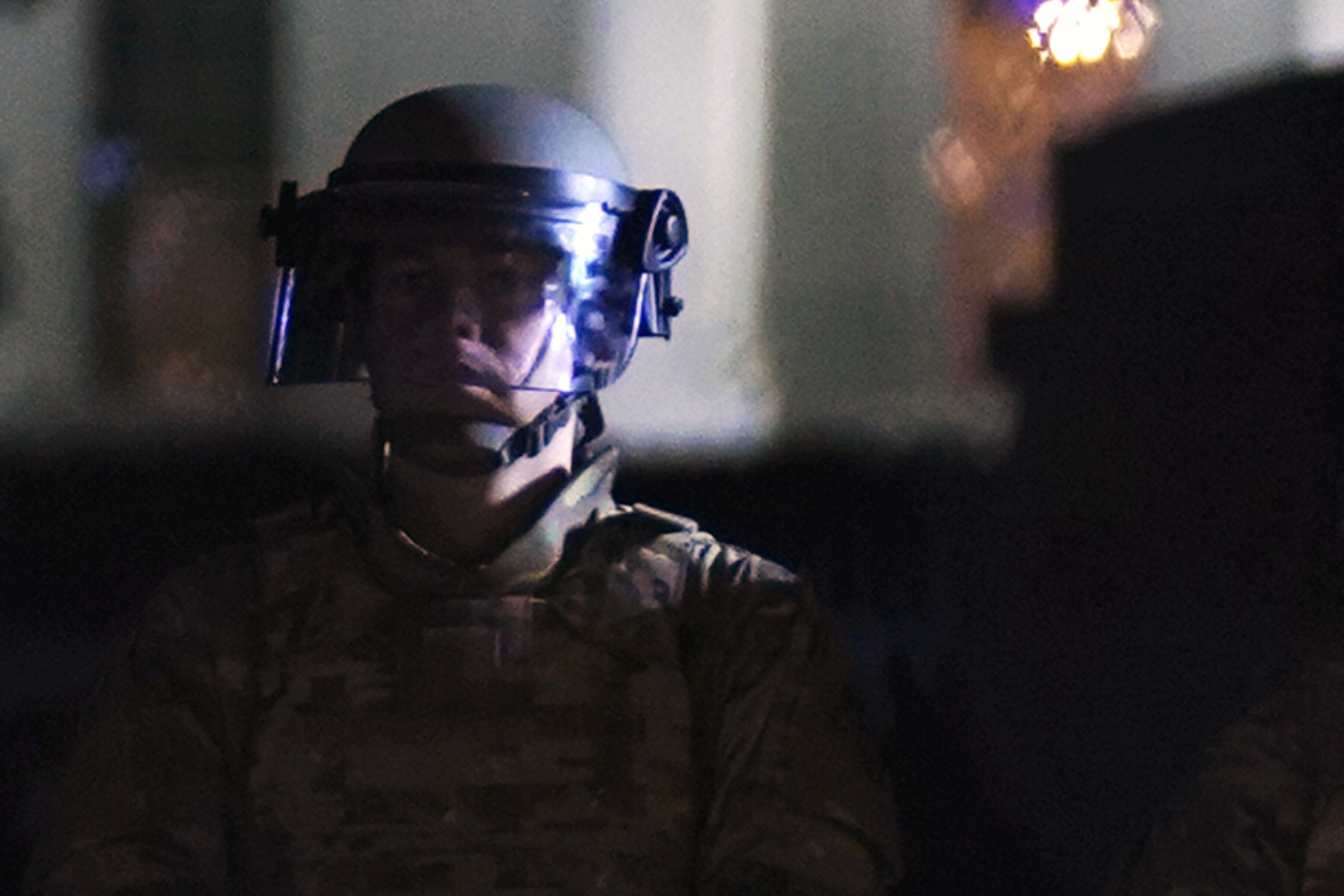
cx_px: 1841
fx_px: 36889
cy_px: 503
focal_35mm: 988
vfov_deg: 1.4
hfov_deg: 2.1
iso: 2000
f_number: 2.8
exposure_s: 1/250
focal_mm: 144
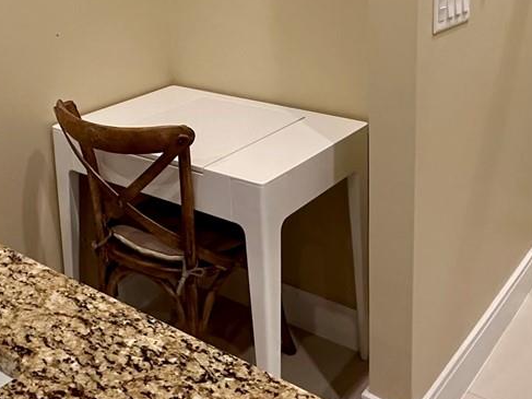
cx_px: 318
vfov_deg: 29.3
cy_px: -4
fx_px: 707
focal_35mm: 46
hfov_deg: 41.1
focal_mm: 2.22
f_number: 2.2
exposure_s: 1/120
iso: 320
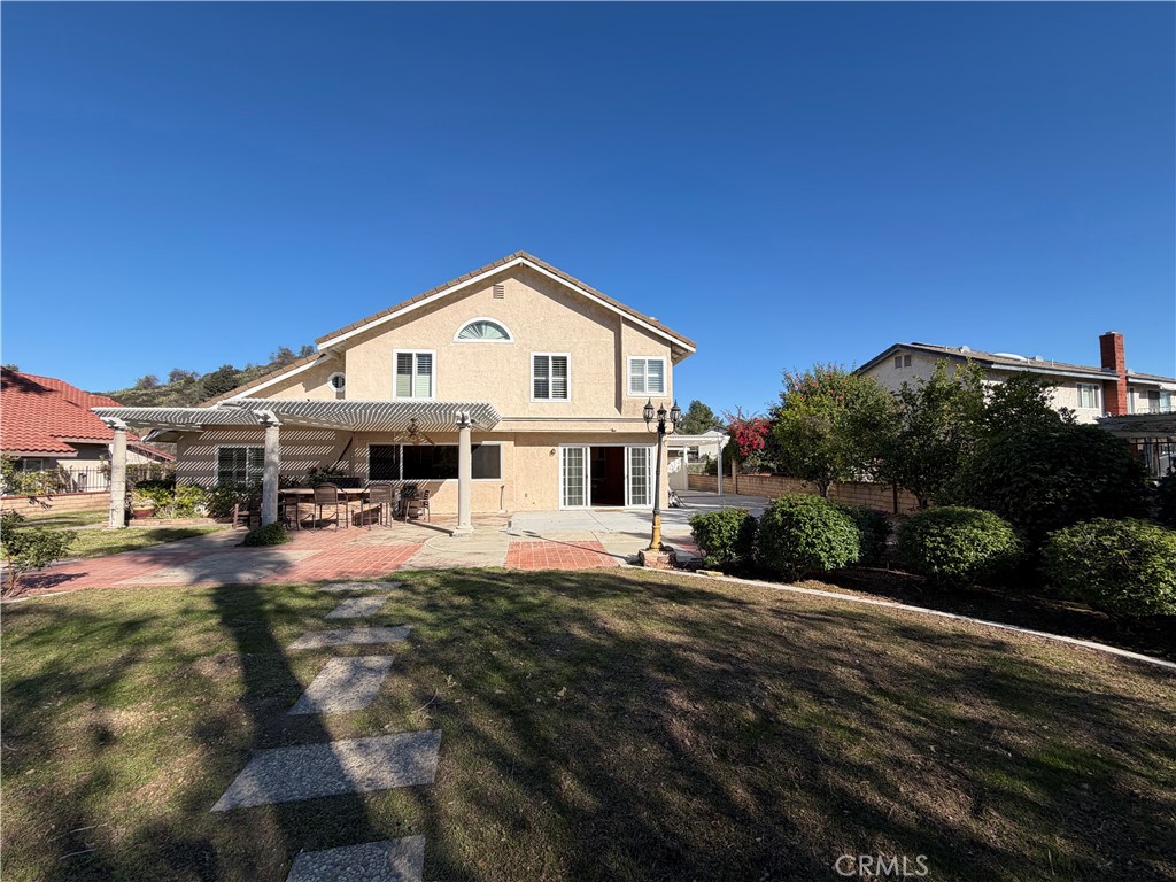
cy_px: 441
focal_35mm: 14
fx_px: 476
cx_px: 588
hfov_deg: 102.1
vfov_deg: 85.7
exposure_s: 1/770
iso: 25
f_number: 2.2
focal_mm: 2.22
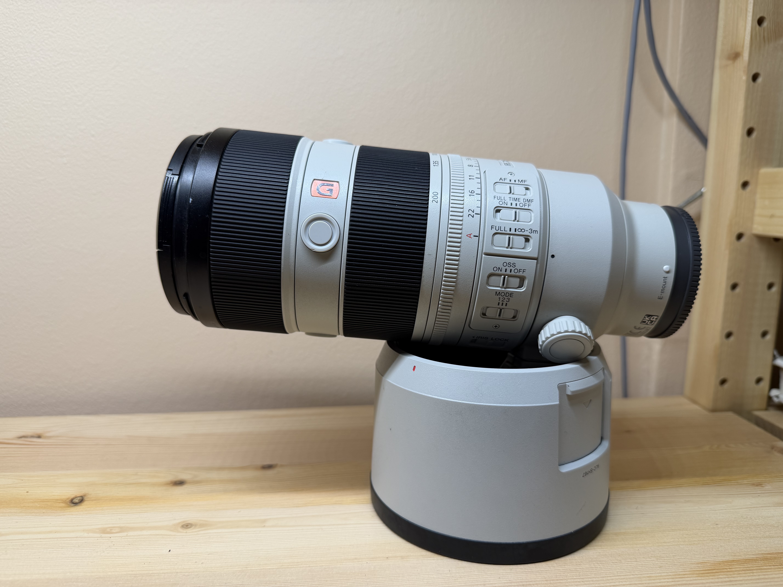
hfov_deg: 71.6
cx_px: 392
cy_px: 294
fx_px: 543
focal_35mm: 24
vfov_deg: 56.8
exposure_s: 1/121
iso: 64
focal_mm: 6.76
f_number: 1.78
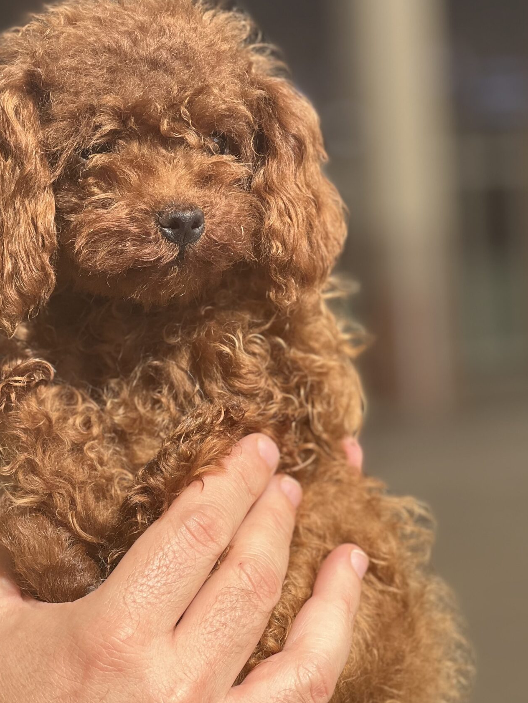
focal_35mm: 117
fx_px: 2379
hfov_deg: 12.6
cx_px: 175
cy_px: 426
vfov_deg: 16.8
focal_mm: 9
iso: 25
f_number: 2.8
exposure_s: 1/305
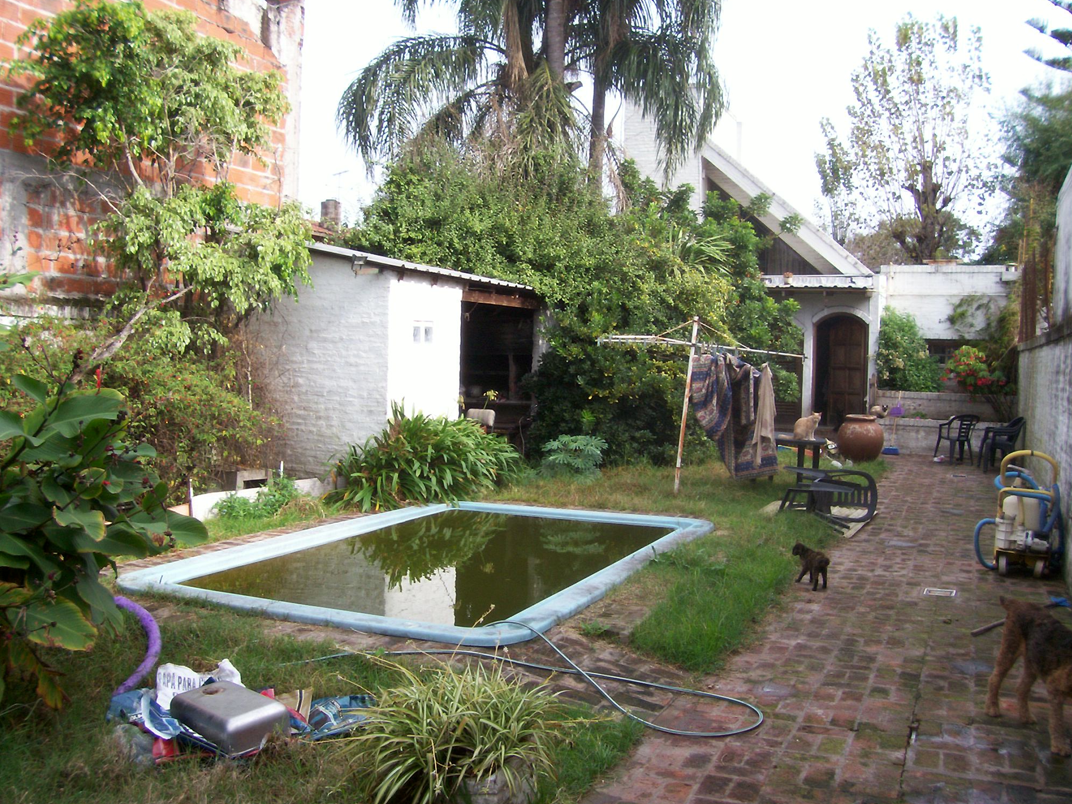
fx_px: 1084
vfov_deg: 40.7
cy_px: 398
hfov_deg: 52.6
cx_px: 534
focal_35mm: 35
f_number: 2.7
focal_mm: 5.6
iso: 80
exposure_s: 1/379
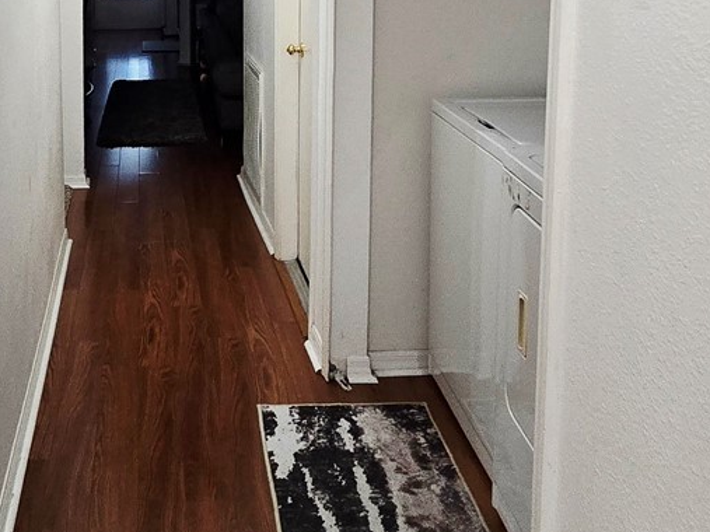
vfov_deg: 32.8
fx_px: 841
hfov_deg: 44.4
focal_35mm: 41
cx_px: 188
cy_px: 27
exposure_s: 1/60.2
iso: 200
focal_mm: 2.2
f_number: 2.2
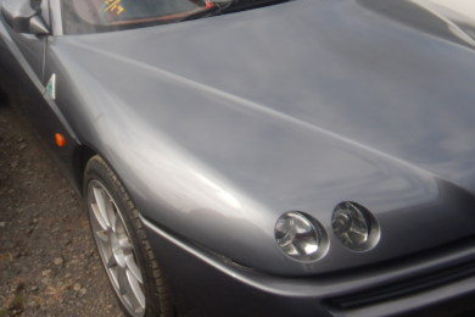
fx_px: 541
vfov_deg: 32.6
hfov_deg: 47.4
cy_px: 130
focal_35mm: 41
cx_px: 253
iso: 125
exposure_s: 1/400
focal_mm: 4.3
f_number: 2.8
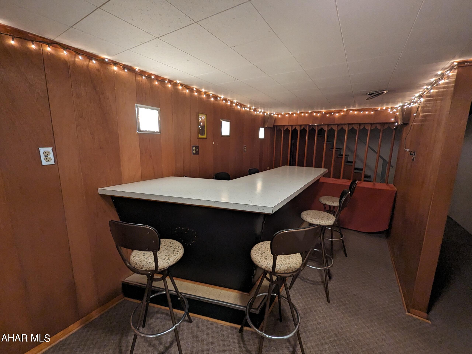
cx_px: 236
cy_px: 177
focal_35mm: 13
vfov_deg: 89.9
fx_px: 177
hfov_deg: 106.2
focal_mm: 1.95
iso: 252
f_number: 2.2
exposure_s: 1/30
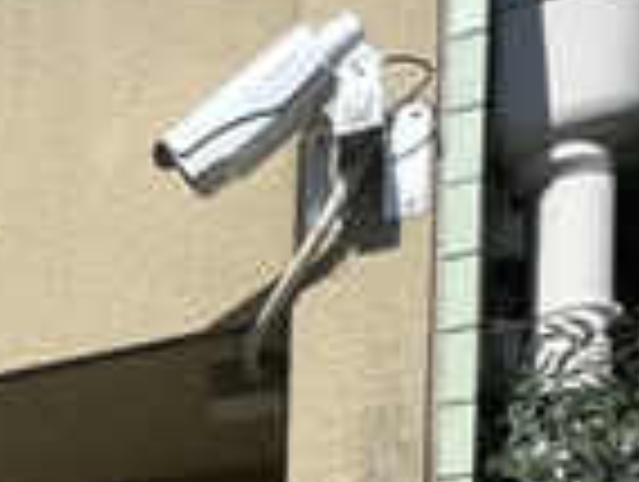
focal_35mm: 64
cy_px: 903
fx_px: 1183
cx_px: -292
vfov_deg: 17.8
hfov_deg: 24.3
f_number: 1.8
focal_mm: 1.57
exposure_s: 1/1233
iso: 32
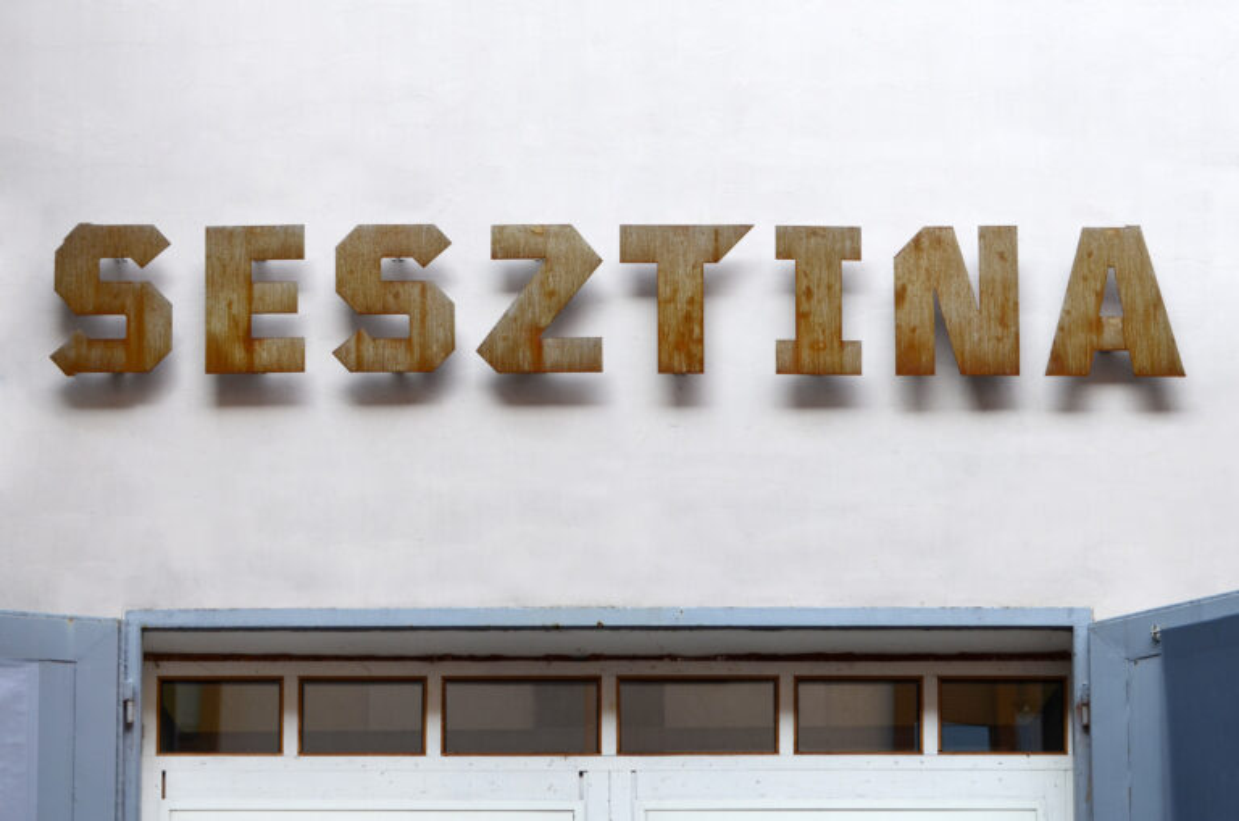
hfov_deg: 29.9
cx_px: 620
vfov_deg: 20.1
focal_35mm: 68
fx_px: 2319
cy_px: 410
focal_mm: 45
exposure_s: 1/40
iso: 400
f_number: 9
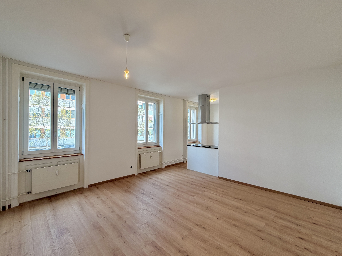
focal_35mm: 15
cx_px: 160
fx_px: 148
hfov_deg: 98.0
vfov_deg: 81.7
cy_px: 129
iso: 80
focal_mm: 2.22
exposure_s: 1/100
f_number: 2.2
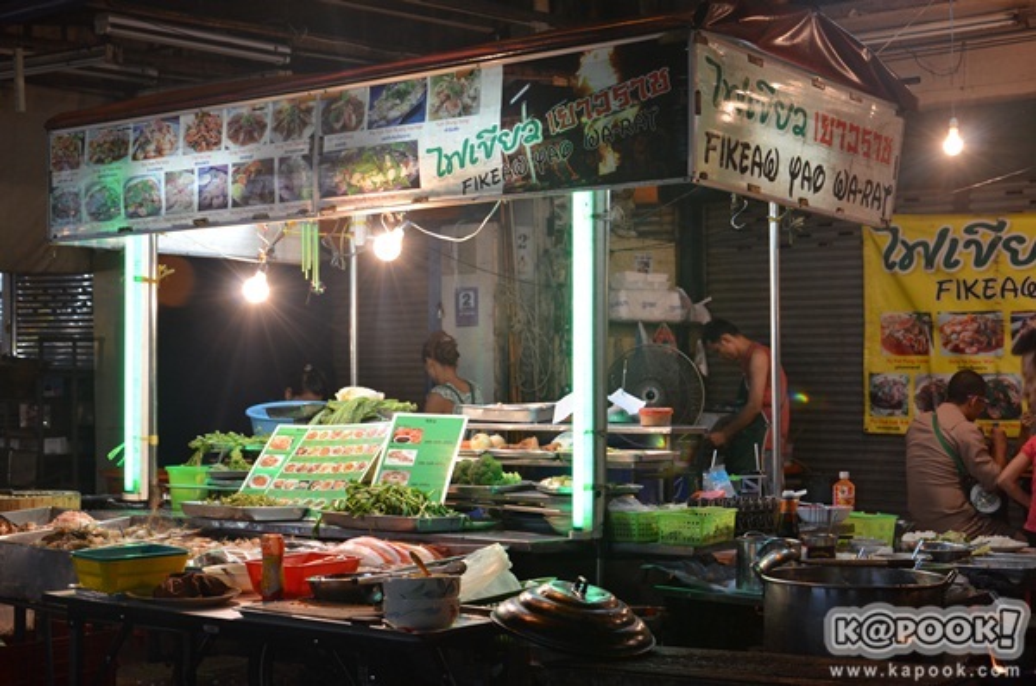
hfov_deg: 37.9
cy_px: 343
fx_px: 1507
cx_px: 518
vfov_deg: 25.6
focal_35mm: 52
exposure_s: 1/30
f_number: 5
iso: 640
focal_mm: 35
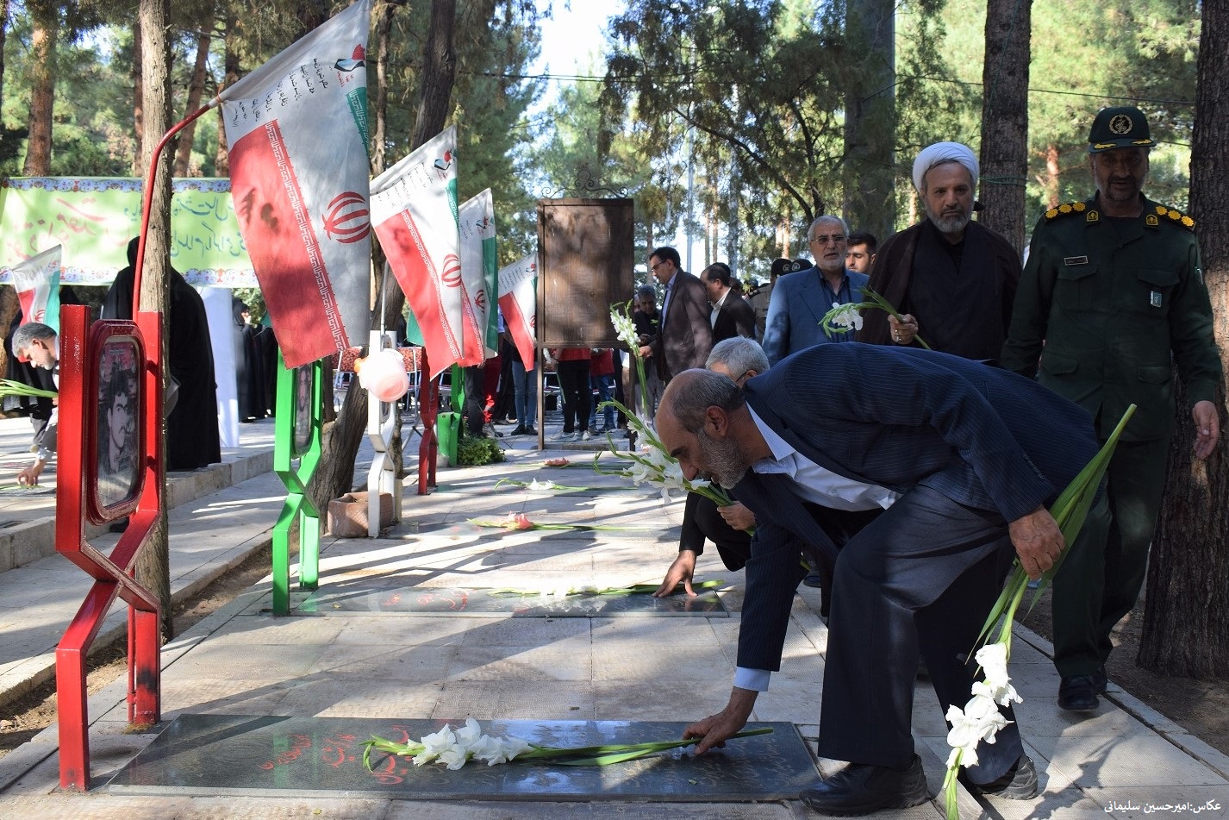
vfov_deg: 38.4
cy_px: 410
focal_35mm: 34
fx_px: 1178
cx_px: 614
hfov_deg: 55.1
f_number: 7.1
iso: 400
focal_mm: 23
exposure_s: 1/200
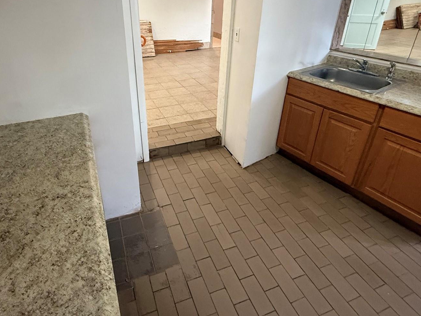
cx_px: 183
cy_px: 110
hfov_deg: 76.0
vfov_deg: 59.9
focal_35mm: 22
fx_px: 268
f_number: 2.2
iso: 640
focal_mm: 2.22
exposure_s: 1/60
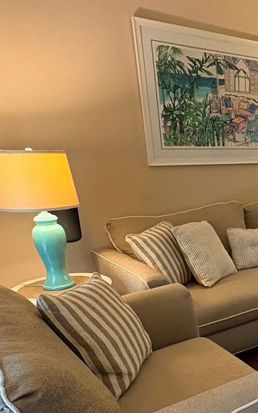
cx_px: 294
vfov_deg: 52.4
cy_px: 292
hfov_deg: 30.9
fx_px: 405
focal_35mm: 36
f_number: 2.2
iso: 800
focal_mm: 2.22
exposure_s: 1/49
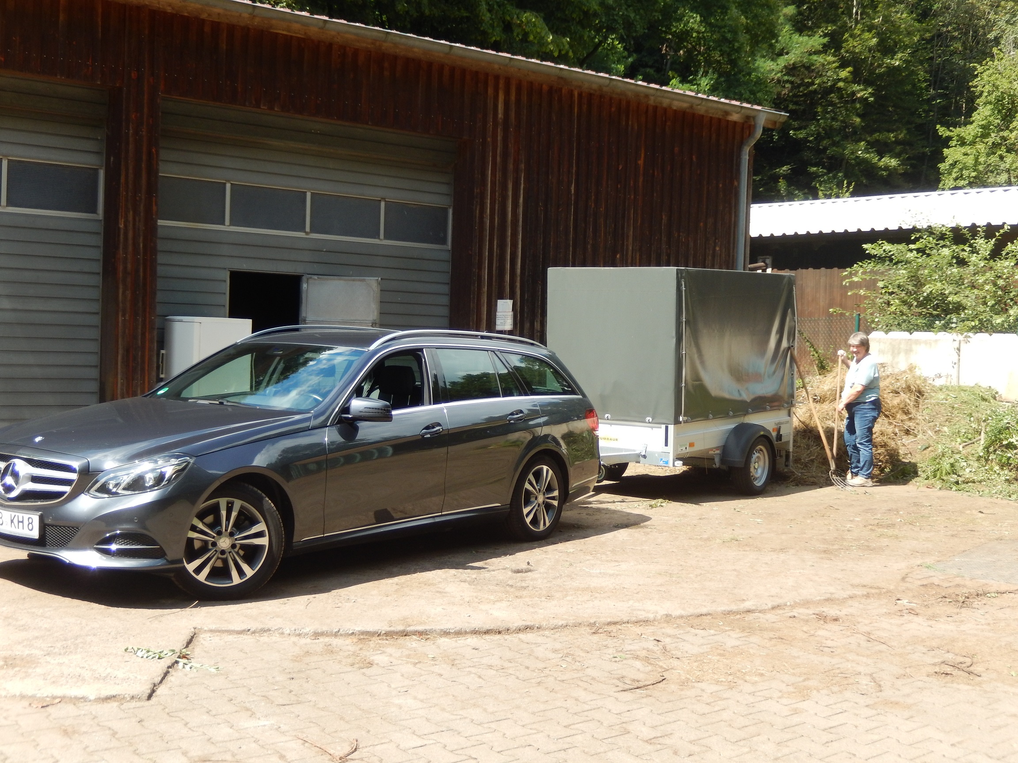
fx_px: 1323
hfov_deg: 42.1
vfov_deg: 32.2
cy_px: 382
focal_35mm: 45
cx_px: 509
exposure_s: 1/320
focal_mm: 8.1
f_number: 4.3
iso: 125
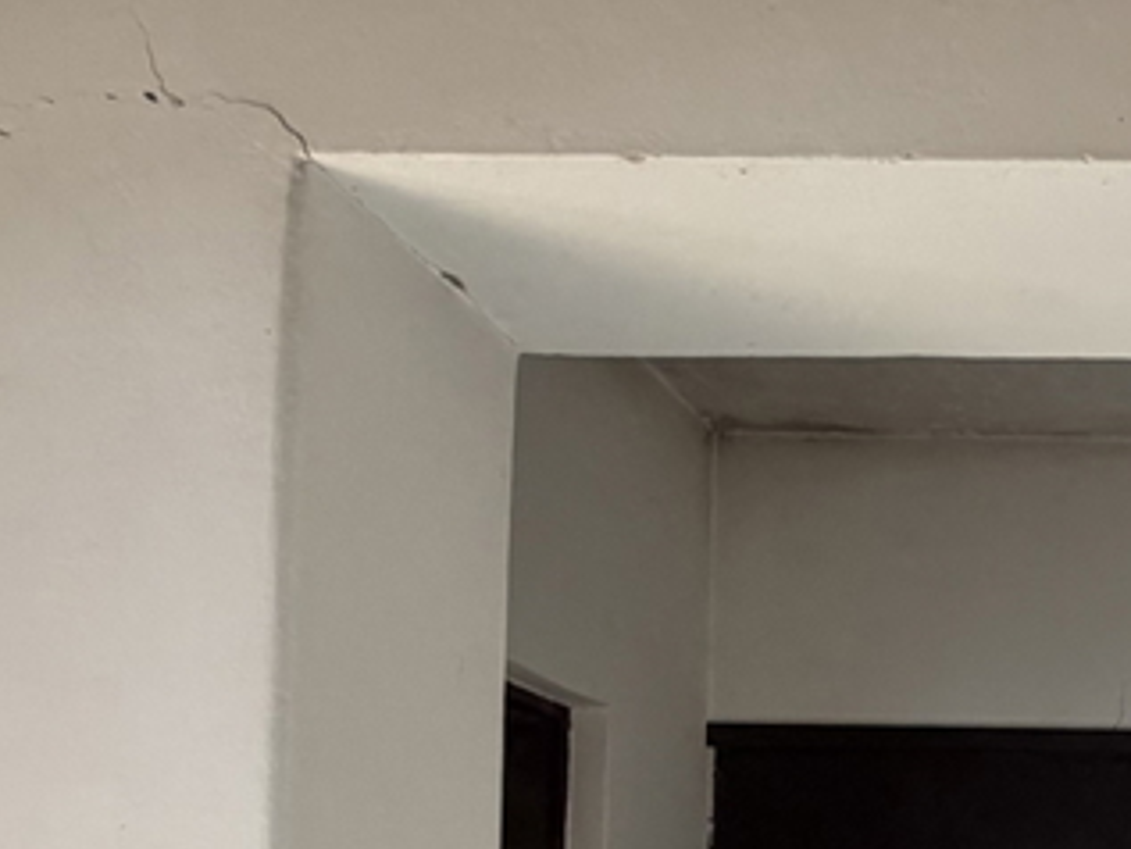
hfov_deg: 31.6
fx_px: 1732
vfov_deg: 24.6
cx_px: 1277
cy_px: 1045
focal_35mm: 53
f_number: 2.2
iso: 320
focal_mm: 2.22
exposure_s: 1/116
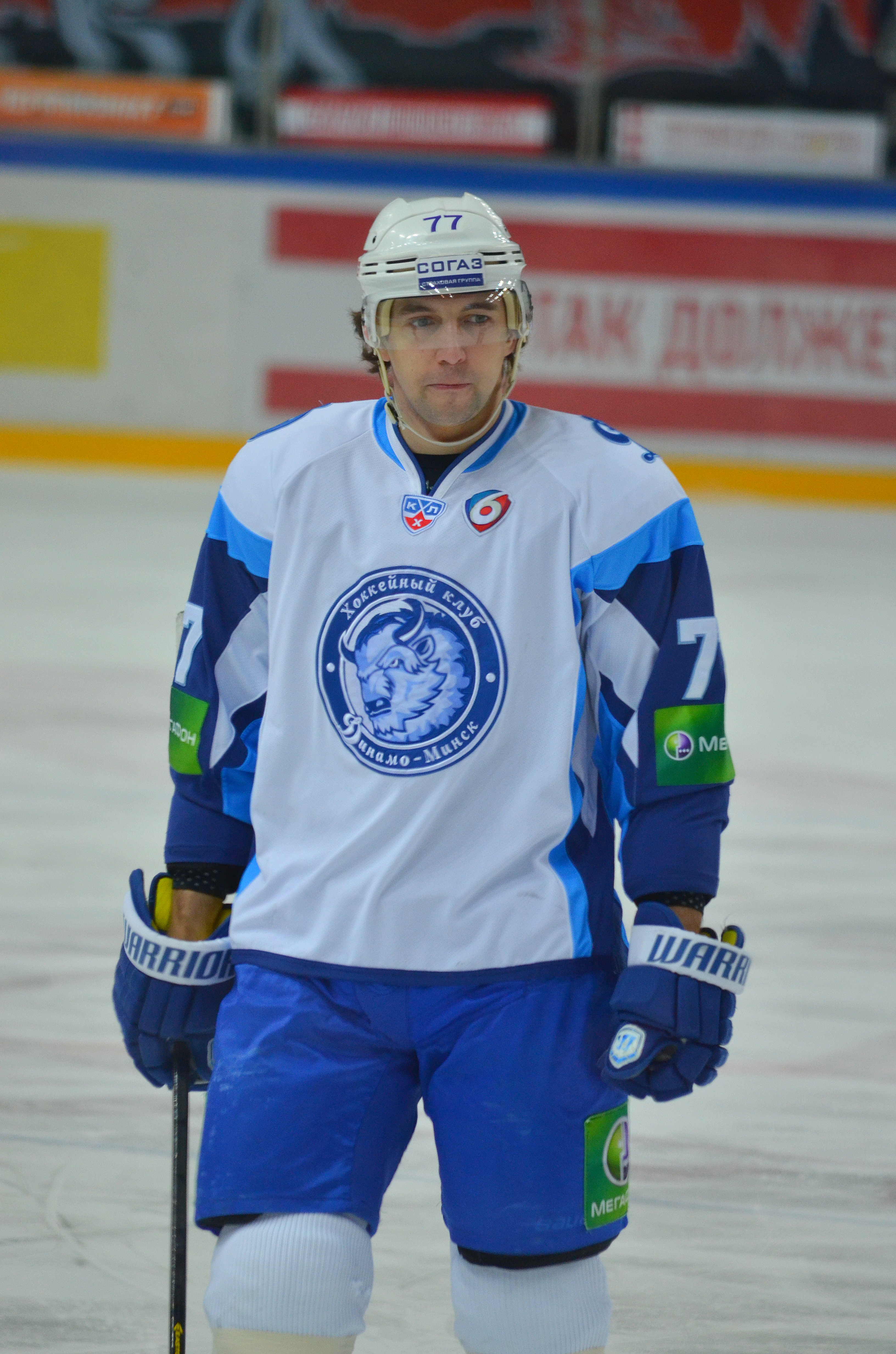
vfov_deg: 4.6
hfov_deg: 3.0
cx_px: 448
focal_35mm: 450
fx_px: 16875
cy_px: 677
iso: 800
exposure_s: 1/800
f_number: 5.6
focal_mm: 300
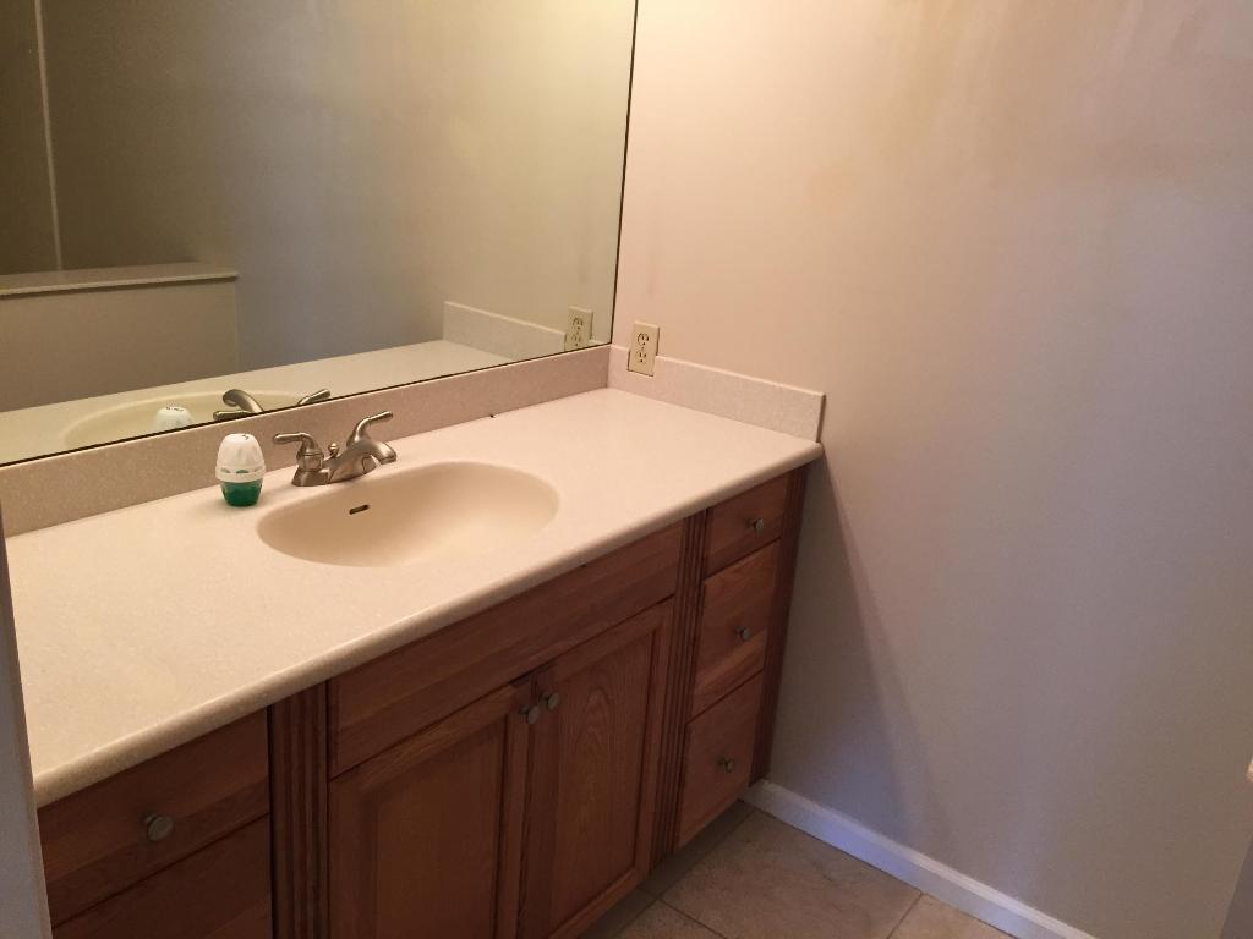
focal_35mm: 29
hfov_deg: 61.7
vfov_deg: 48.2
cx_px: 626
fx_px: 1050
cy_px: 470
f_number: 2.2
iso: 50
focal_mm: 4.15
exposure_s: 1/30
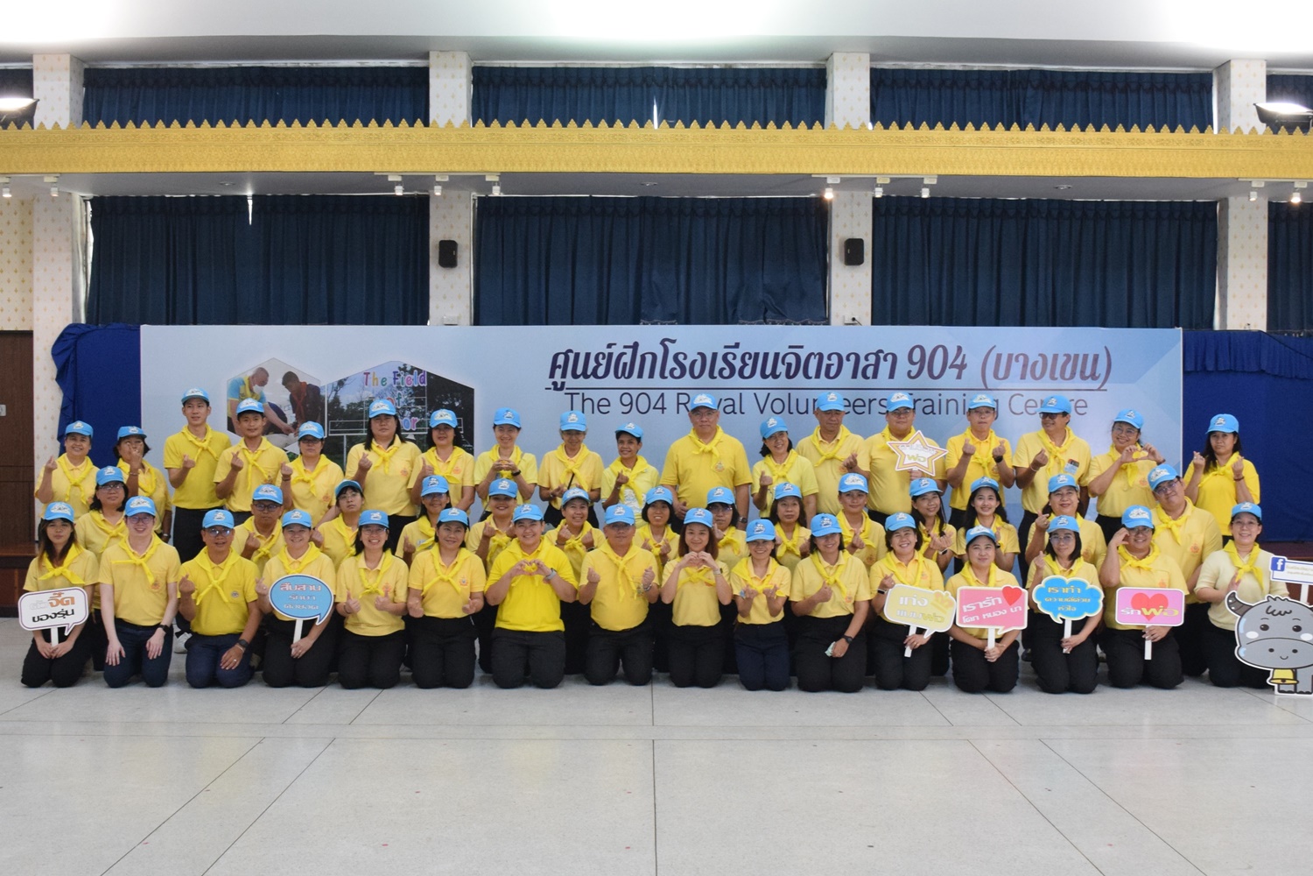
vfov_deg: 43.6
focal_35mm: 30
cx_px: 656
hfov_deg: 61.9
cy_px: 438
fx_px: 1094
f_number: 5.6
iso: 2000
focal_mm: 20
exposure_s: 1/100
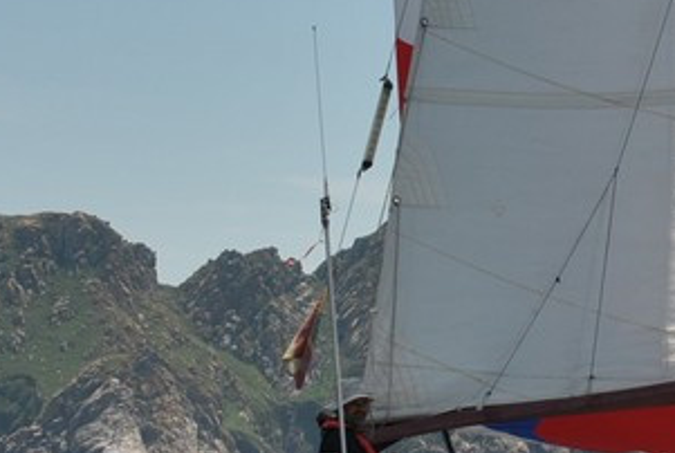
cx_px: 617
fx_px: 4612
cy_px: 209
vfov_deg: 5.6
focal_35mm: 245
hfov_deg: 8.3
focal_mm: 55
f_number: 8
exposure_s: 1/250
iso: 100
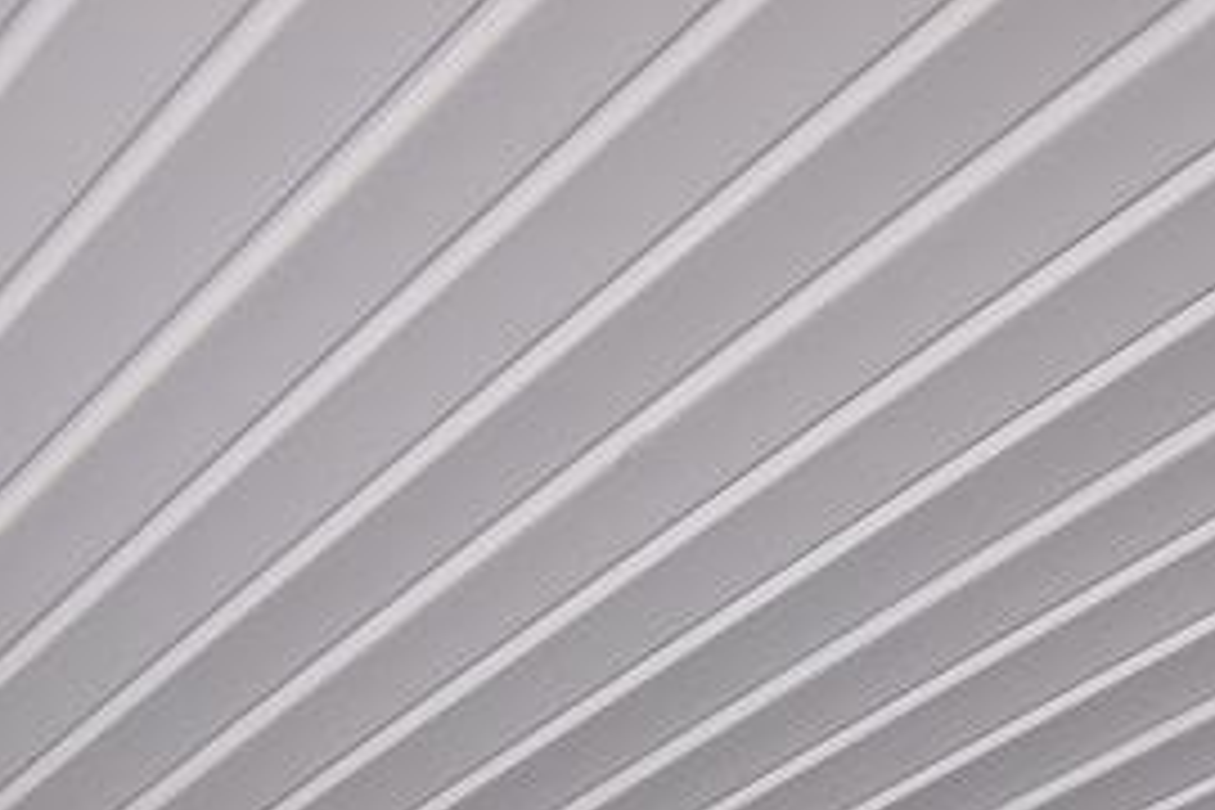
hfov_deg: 19.8
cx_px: -292
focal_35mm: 96
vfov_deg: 11.4
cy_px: 2052
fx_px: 3240
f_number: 14
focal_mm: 12
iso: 400
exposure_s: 1/200
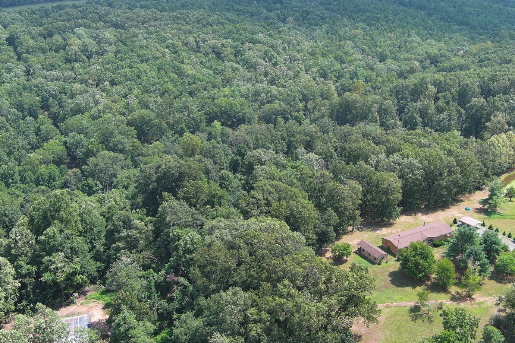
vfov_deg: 31.1
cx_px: 315
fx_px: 615
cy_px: 146
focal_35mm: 43
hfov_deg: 45.1
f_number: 2.8
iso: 100
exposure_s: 1/407
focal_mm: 10.57
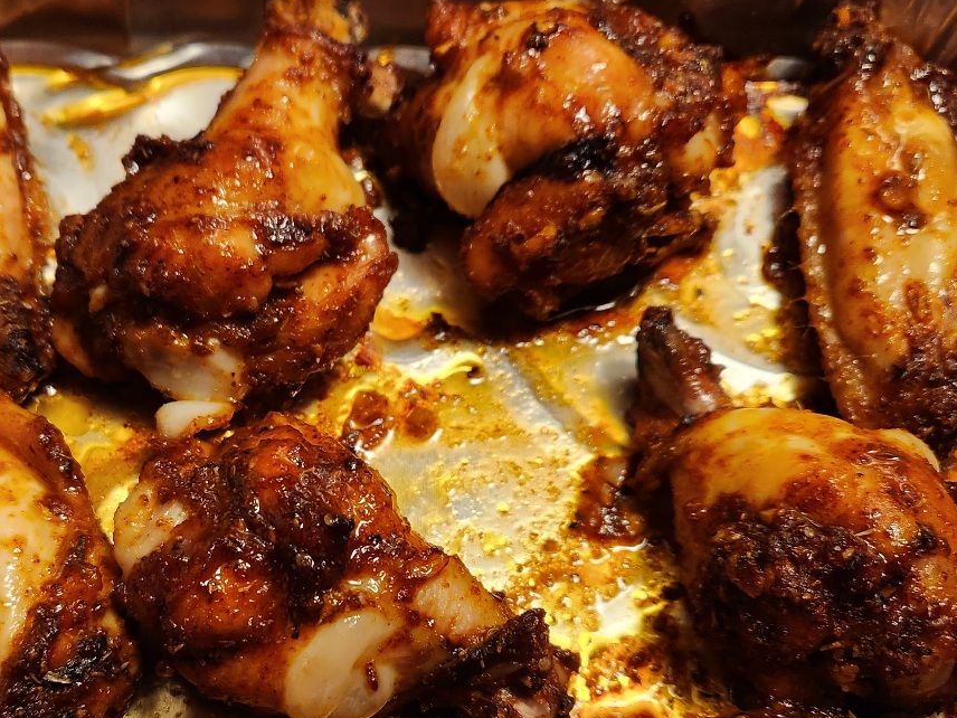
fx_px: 1189
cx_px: 339
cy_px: 481
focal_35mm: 43
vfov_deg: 33.3
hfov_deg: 43.4
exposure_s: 1/120
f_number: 1.8
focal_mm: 5.4
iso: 250
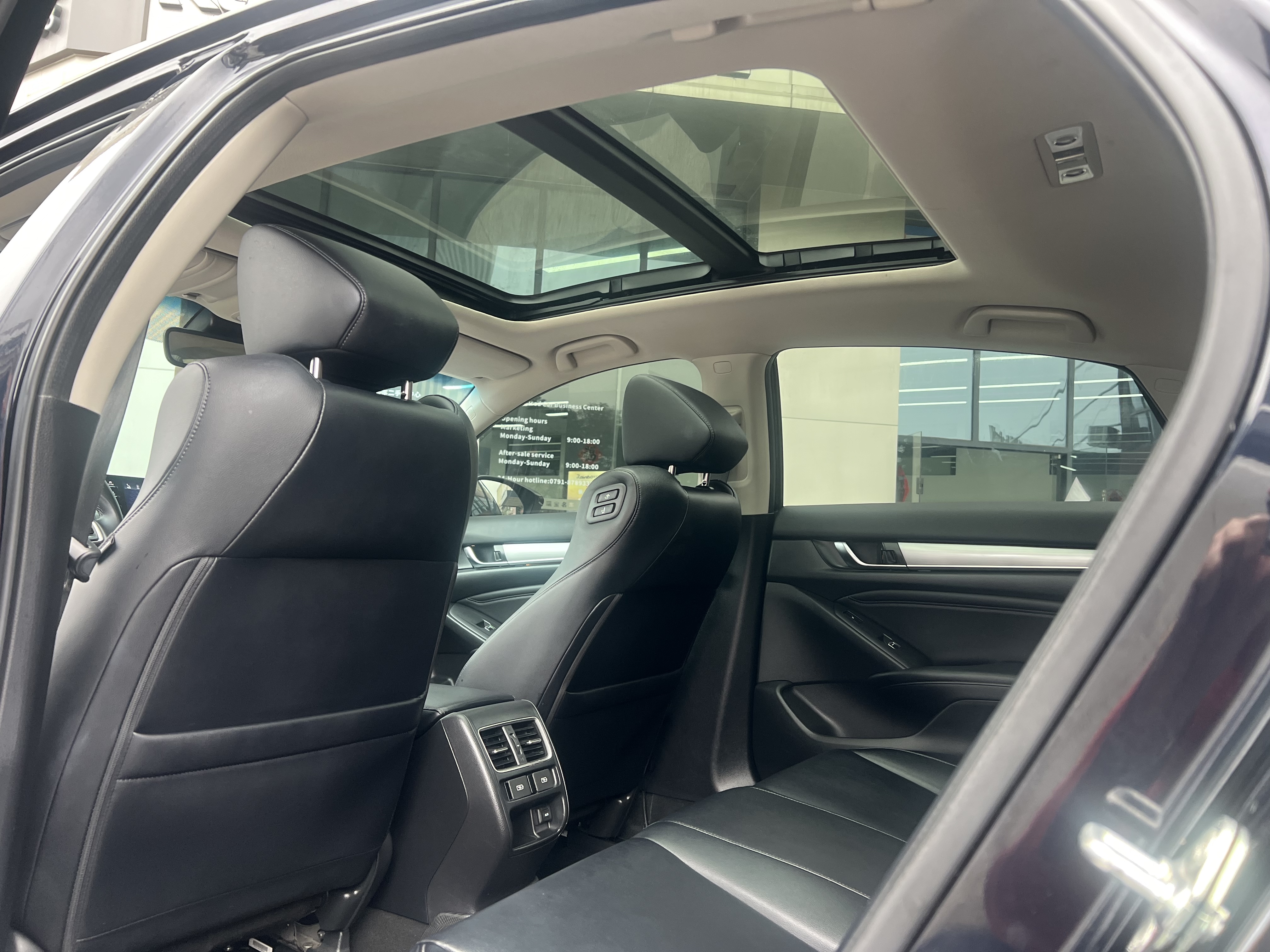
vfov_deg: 53.1
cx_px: 635
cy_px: 476
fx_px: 954
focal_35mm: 26
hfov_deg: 67.3
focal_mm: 5.7
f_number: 1.5
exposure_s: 1/121
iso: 125
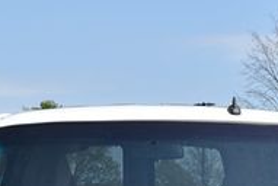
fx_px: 1787
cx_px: 182
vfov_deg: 5.9
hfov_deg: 8.9
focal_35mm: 231
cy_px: 307
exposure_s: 1/320
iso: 100
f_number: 9
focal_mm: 46
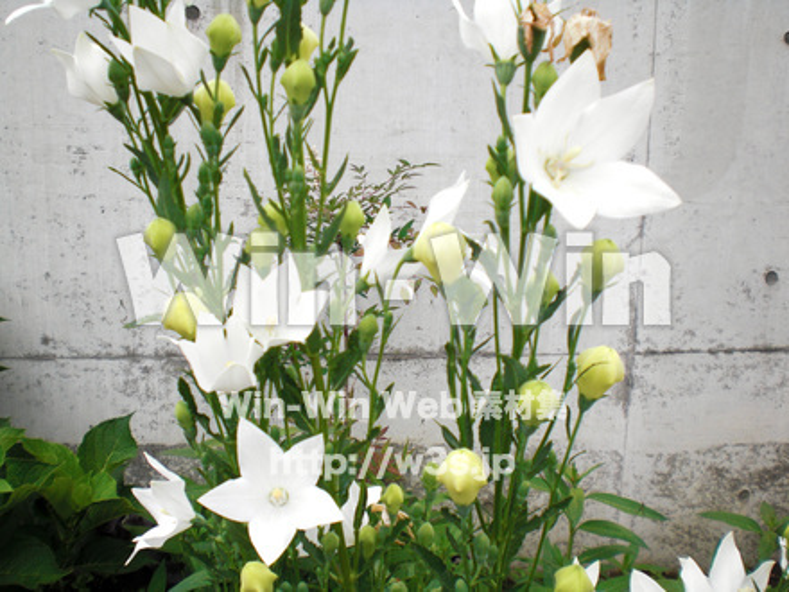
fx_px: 866
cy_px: 296
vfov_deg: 37.7
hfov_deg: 49.0
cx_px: 394
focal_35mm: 38
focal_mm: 6.3
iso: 64
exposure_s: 1/400
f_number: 3.1
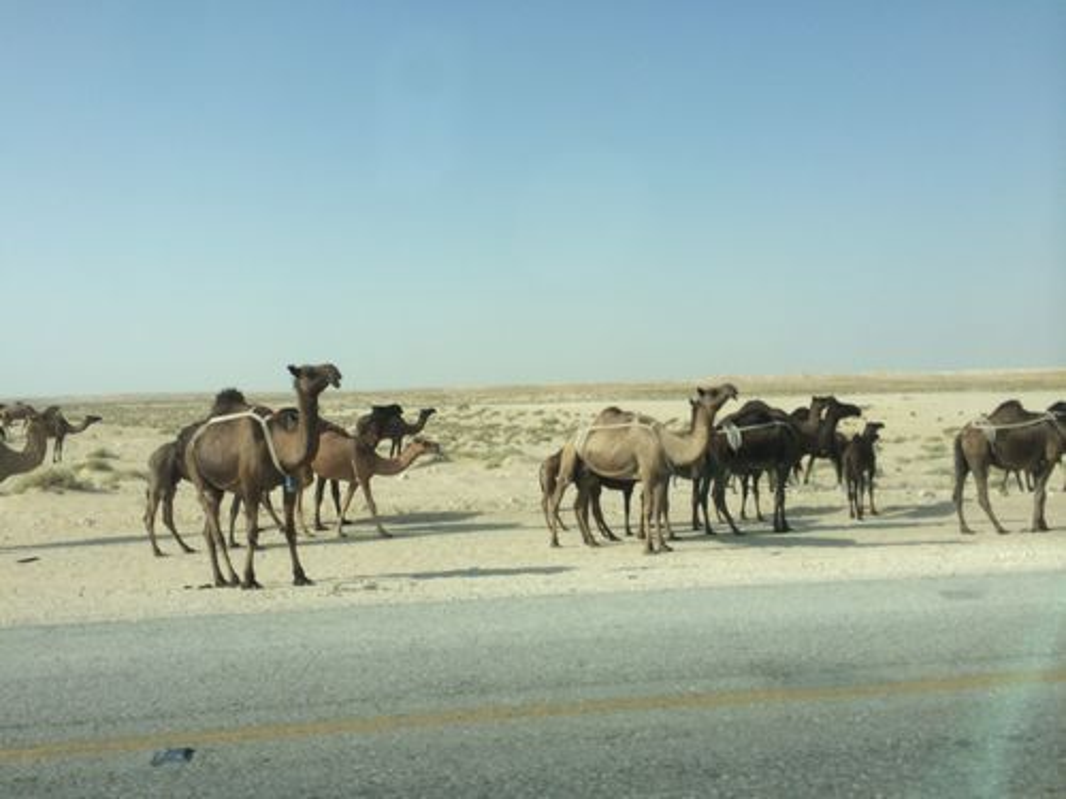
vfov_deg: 46.8
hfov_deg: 60.0
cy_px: 400
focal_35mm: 30
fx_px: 924
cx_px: 533
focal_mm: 4.12
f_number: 2.2
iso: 40
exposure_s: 1/2053
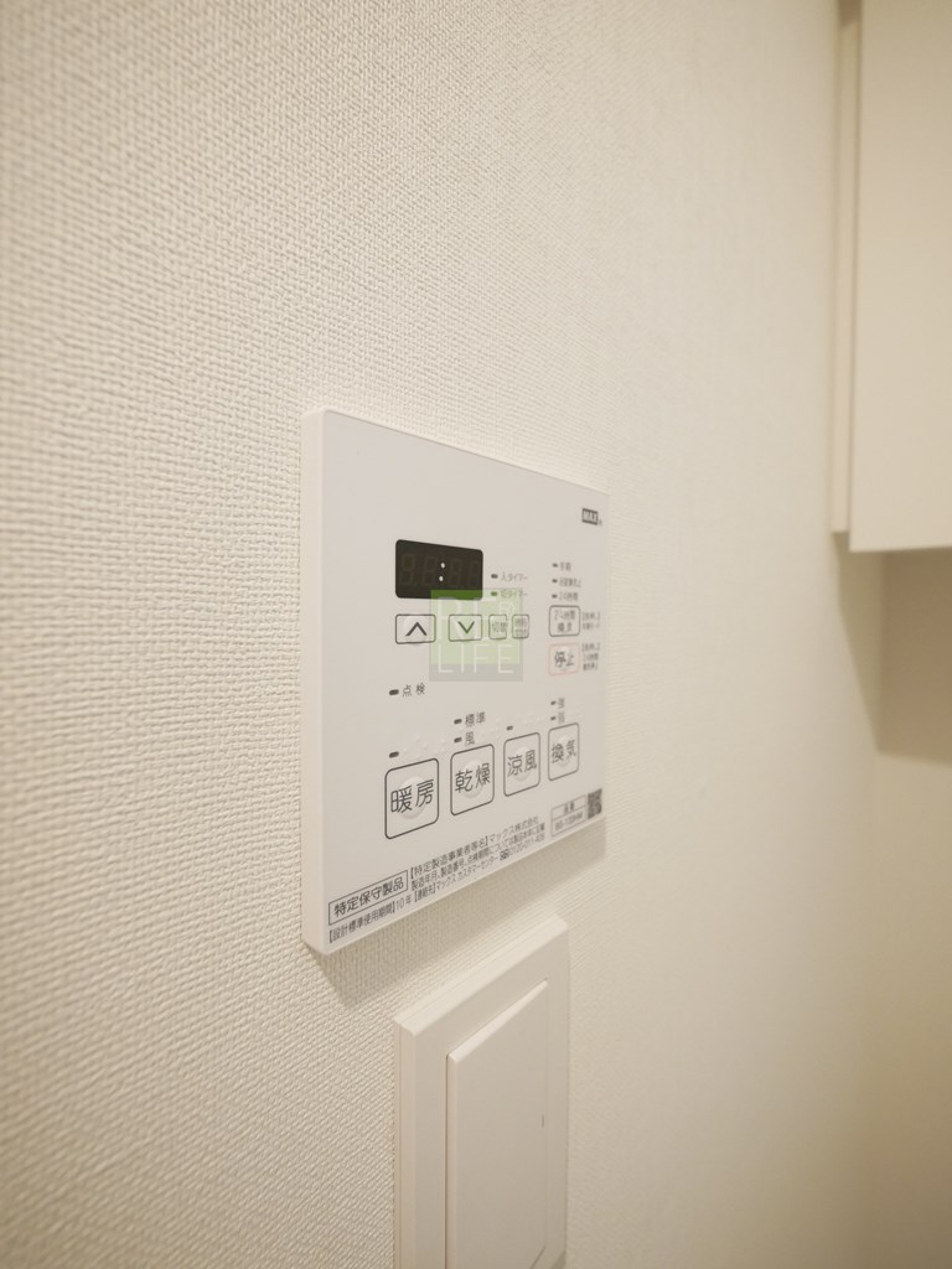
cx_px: 476
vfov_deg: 102.1
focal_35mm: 14
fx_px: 513
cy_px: 634
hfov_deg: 85.7
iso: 1600
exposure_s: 1/60
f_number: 4
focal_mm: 7
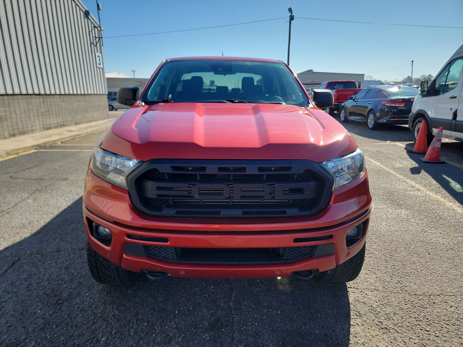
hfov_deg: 71.6
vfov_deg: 56.8
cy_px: 174
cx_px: 232
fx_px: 321
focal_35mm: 24
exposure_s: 1/726
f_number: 1.8
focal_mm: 6.7
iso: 50
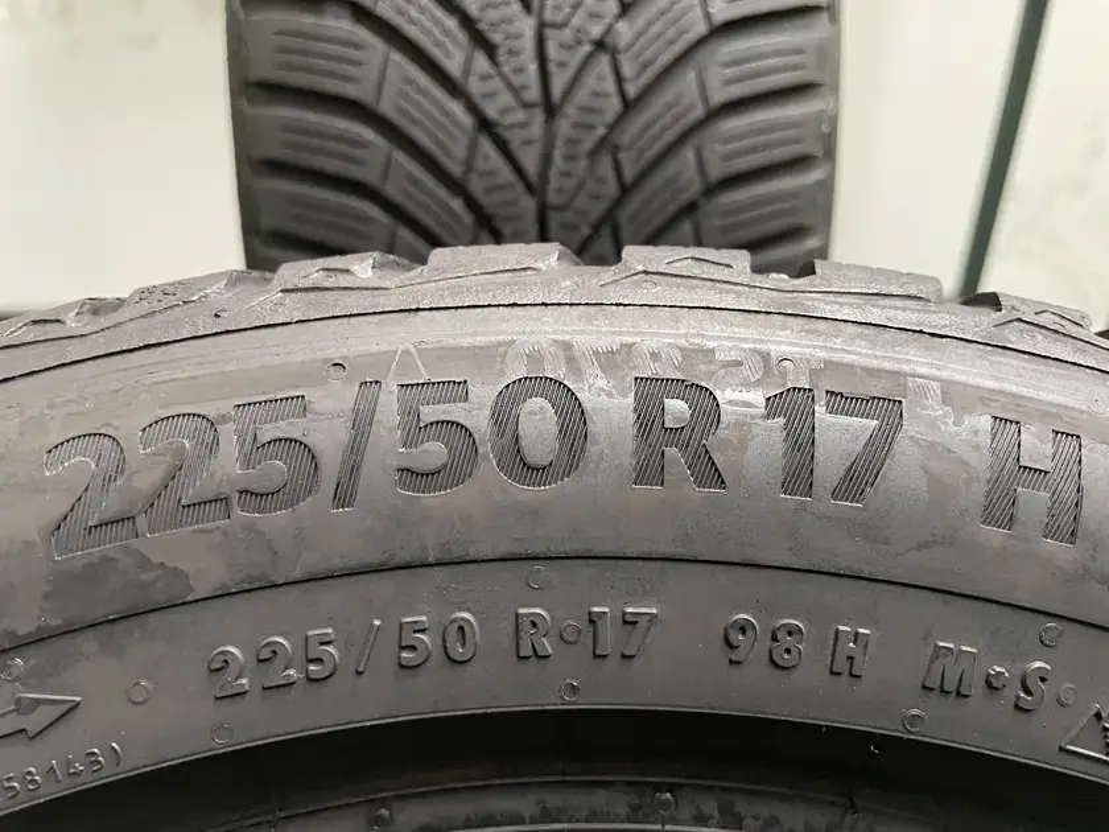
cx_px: 554
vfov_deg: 53.1
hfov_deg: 67.3
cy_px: 416
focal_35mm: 26
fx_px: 833
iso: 500
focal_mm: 4.2
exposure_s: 1/60
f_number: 1.6
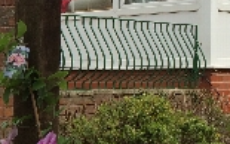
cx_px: -71
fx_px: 746
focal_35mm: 119
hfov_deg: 16.5
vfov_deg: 11.0
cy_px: 88
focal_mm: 4.15
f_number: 2.2
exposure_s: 1/1520
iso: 32
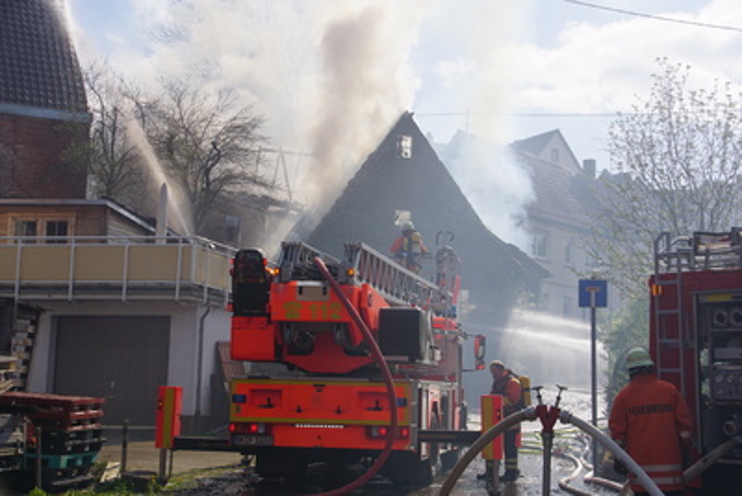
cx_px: 371
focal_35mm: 68
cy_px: 248
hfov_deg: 29.9
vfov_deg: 20.2
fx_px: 1392
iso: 100
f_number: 11
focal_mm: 45
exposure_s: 1/250
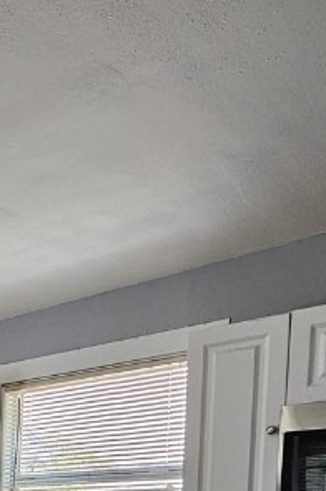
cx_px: -206
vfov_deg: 34.2
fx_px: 640
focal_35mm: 47
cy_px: 583
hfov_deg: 21.9
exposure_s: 1/60
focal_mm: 2.2
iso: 100
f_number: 2.2
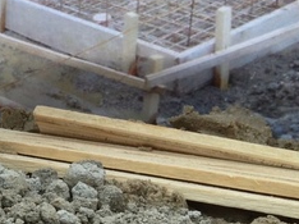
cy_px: 169
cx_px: -56
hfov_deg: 18.0
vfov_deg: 14.1
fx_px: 897
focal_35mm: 104
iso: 32
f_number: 2.4
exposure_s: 1/120
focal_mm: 3.3
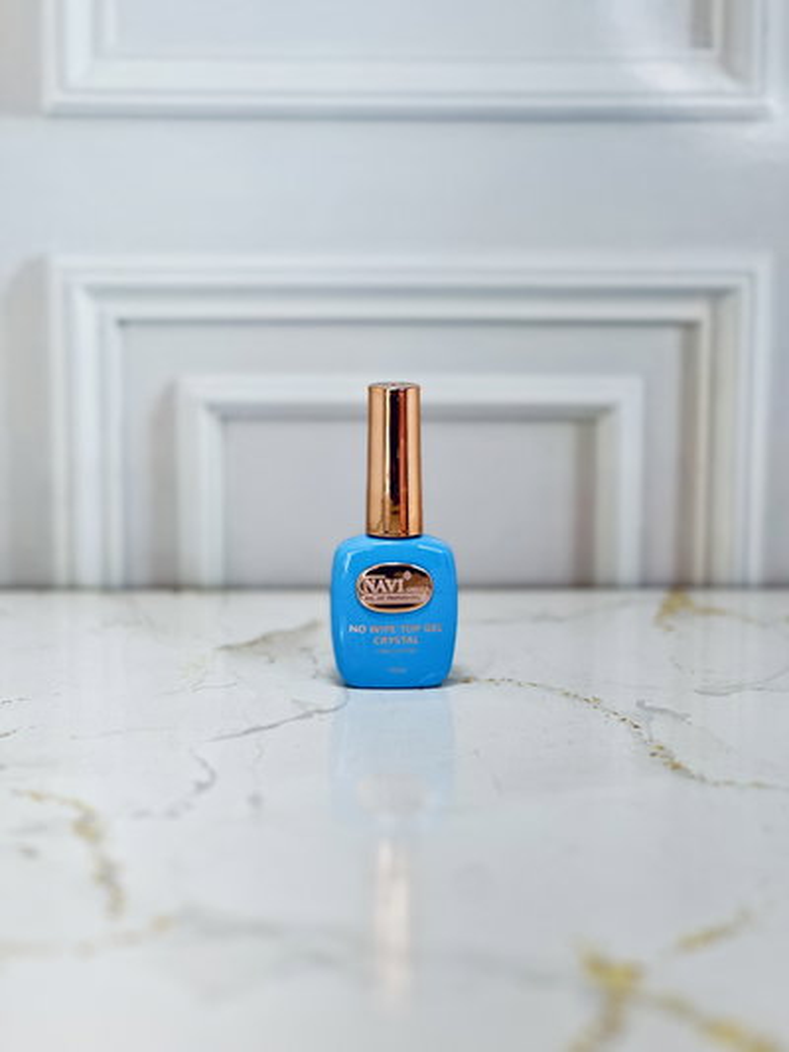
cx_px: 394
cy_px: 526
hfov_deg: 19.1
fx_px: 2339
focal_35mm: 77
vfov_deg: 25.3
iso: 100
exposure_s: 1/100
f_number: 2.8
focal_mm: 9
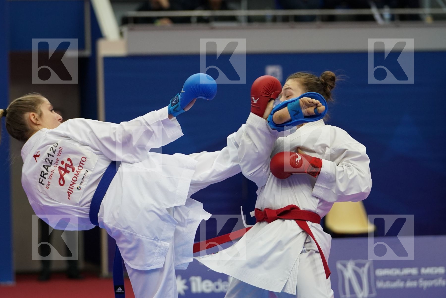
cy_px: 149
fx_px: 2168
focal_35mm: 175
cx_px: 223
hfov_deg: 11.7
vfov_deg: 7.8
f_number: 2.8
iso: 2000
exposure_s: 1/1000
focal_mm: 117
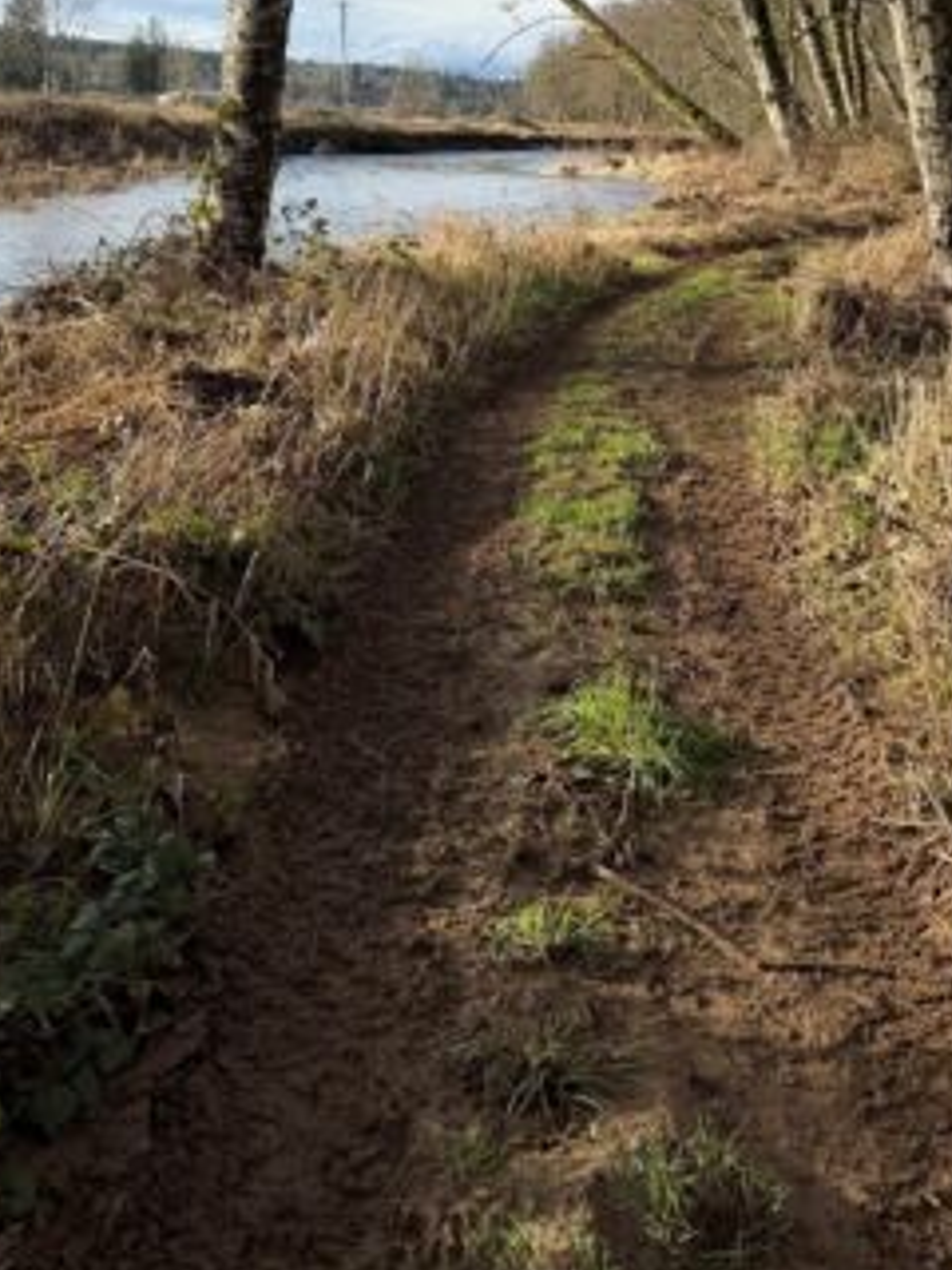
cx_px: 603
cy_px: 339
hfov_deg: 35.7
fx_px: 1467
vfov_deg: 45.4
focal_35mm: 40
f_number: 1.78
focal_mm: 6.76
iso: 80
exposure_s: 1/2000
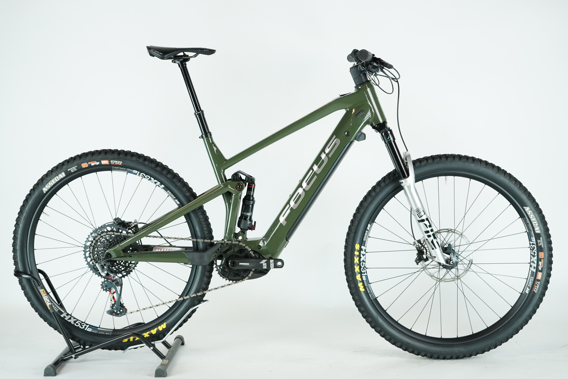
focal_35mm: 63
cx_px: 284
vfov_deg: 21.6
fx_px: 994
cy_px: 190
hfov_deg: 31.9
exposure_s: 1/200
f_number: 5.6
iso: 2000
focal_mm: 63
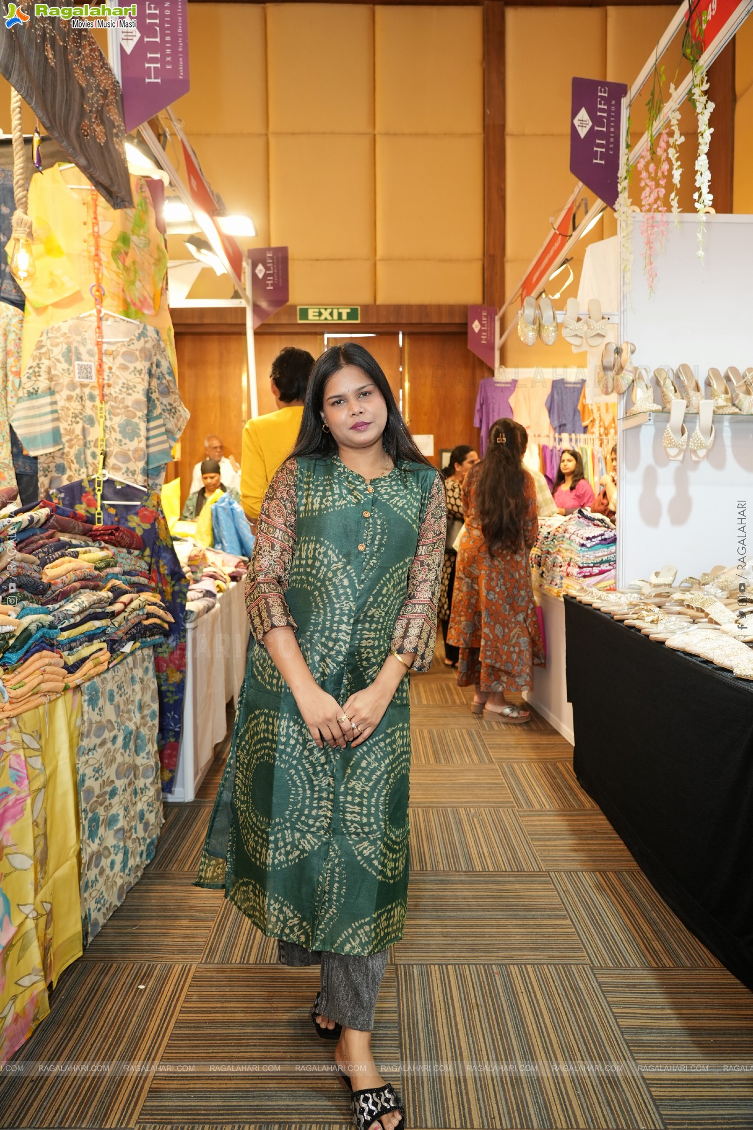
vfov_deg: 73.7
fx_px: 753
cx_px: 376
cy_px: 565
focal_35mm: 24
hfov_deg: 53.1
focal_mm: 24
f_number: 4
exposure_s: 1/125
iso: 1250
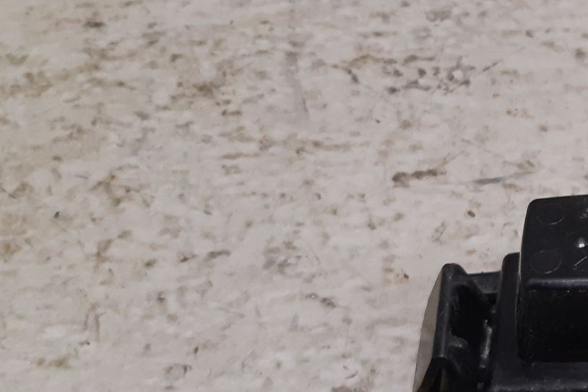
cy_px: 252
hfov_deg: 26.2
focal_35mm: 68
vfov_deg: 20.0
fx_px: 1111
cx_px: 717
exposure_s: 1/50
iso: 160
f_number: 1.7
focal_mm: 3.93
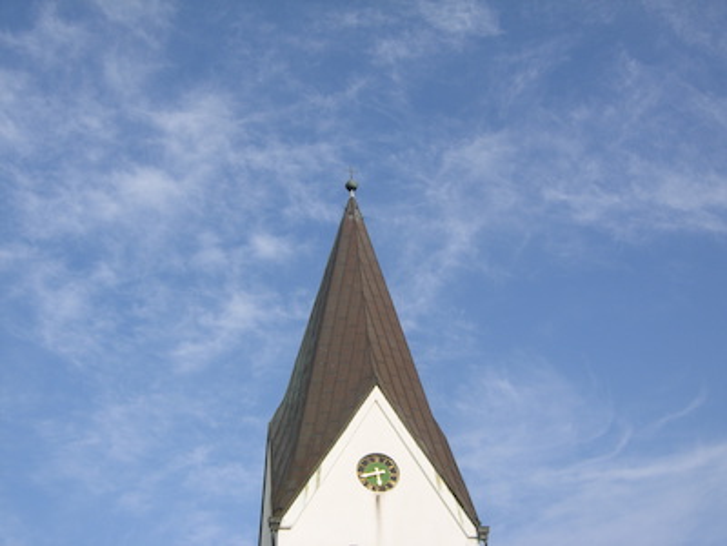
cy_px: 273
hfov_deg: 45.8
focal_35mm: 41
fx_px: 861
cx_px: 364
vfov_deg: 35.1
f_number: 6.4
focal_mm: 8.5
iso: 50
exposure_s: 1/313
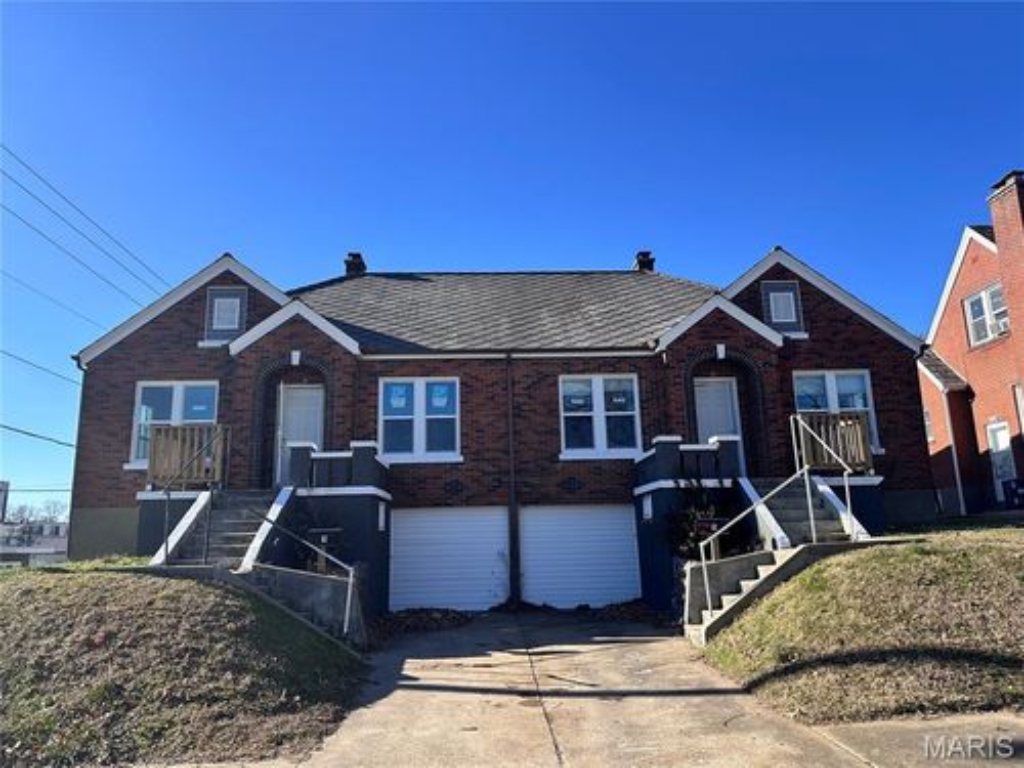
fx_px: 710
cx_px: 512
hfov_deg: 71.6
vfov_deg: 56.8
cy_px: 384
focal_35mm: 24
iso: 80
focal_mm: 6.86
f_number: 1.78
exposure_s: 1/2882
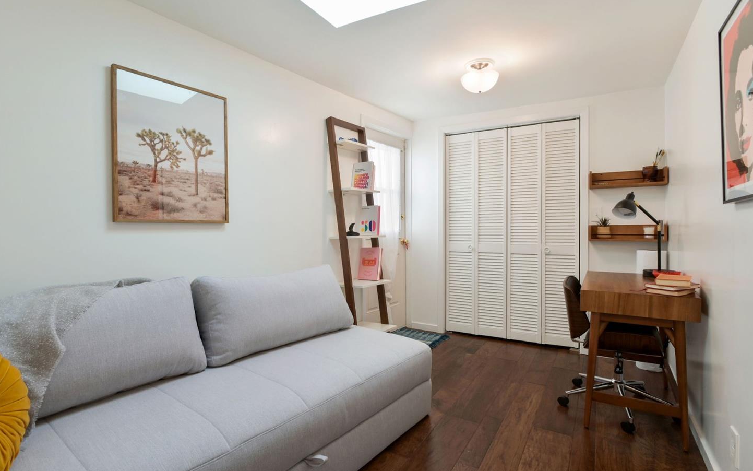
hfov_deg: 91.1
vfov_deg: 65.0
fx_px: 369
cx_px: 371
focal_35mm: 18
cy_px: 242
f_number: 11
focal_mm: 17
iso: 400
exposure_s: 1/20
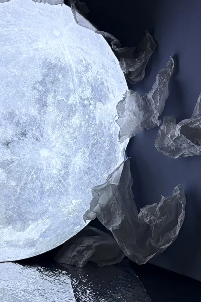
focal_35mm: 65
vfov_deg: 31.0
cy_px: 143
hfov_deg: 20.4
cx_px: 13
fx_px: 545
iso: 40
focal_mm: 5.96
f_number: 1.6
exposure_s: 1/195
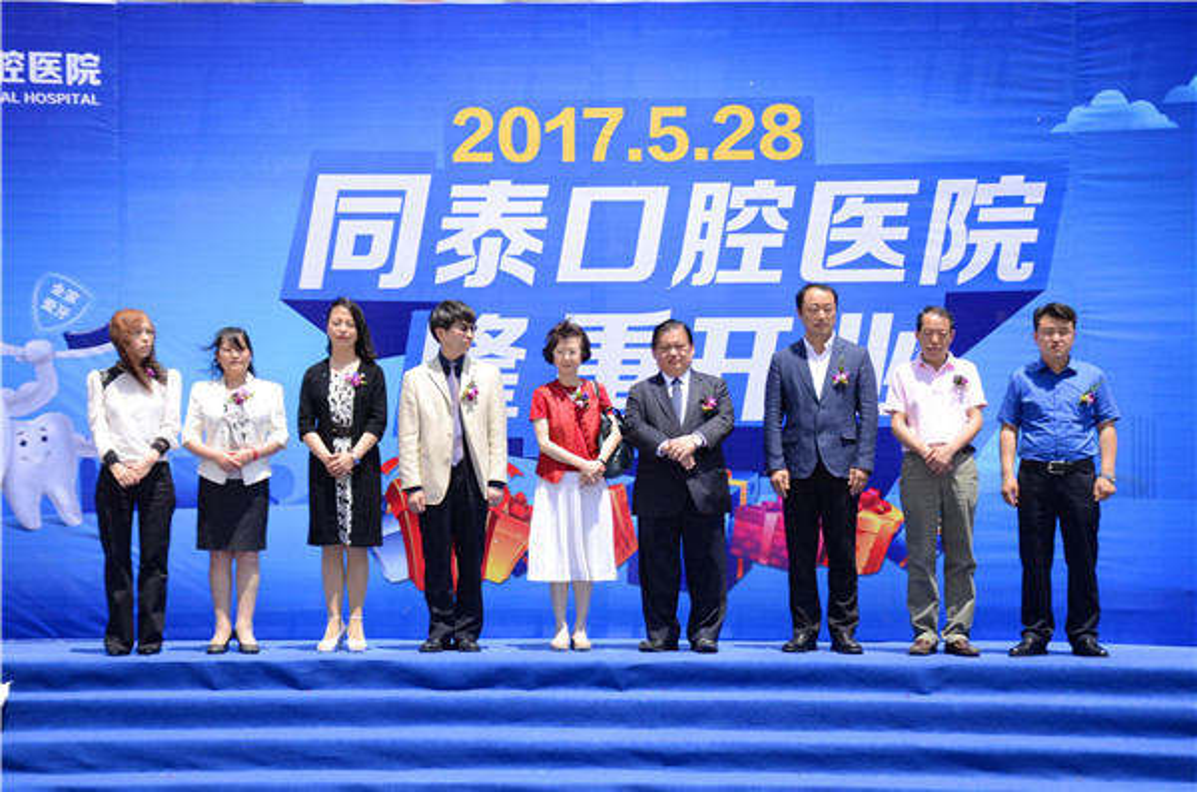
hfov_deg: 29.9
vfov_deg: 20.1
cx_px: 598
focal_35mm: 68
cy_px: 396
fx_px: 2239
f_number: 5
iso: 100
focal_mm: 45
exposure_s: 1/320
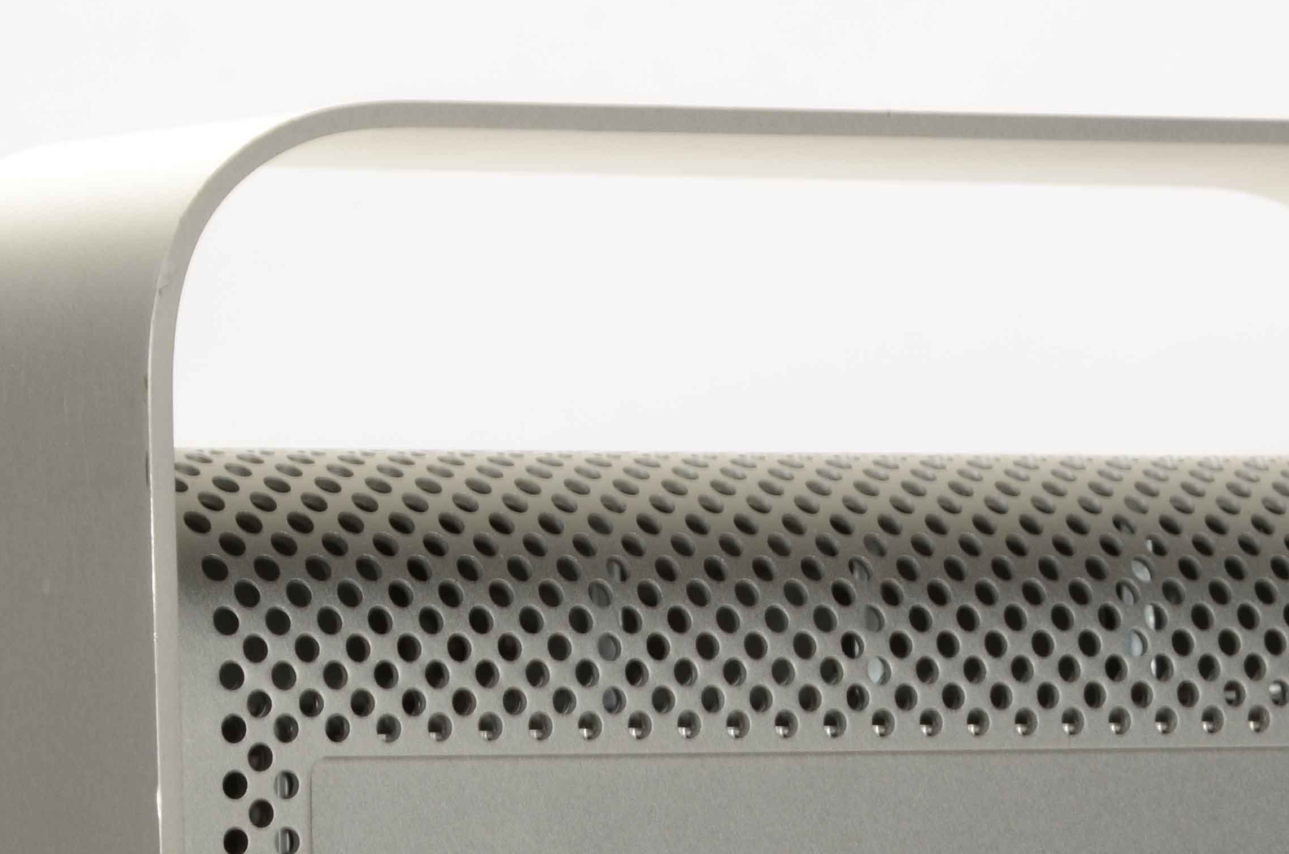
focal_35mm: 340
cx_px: 611
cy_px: 856
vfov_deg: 4.0
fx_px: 12153
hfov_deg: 6.1
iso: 200
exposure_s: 1/160
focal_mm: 105
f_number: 18
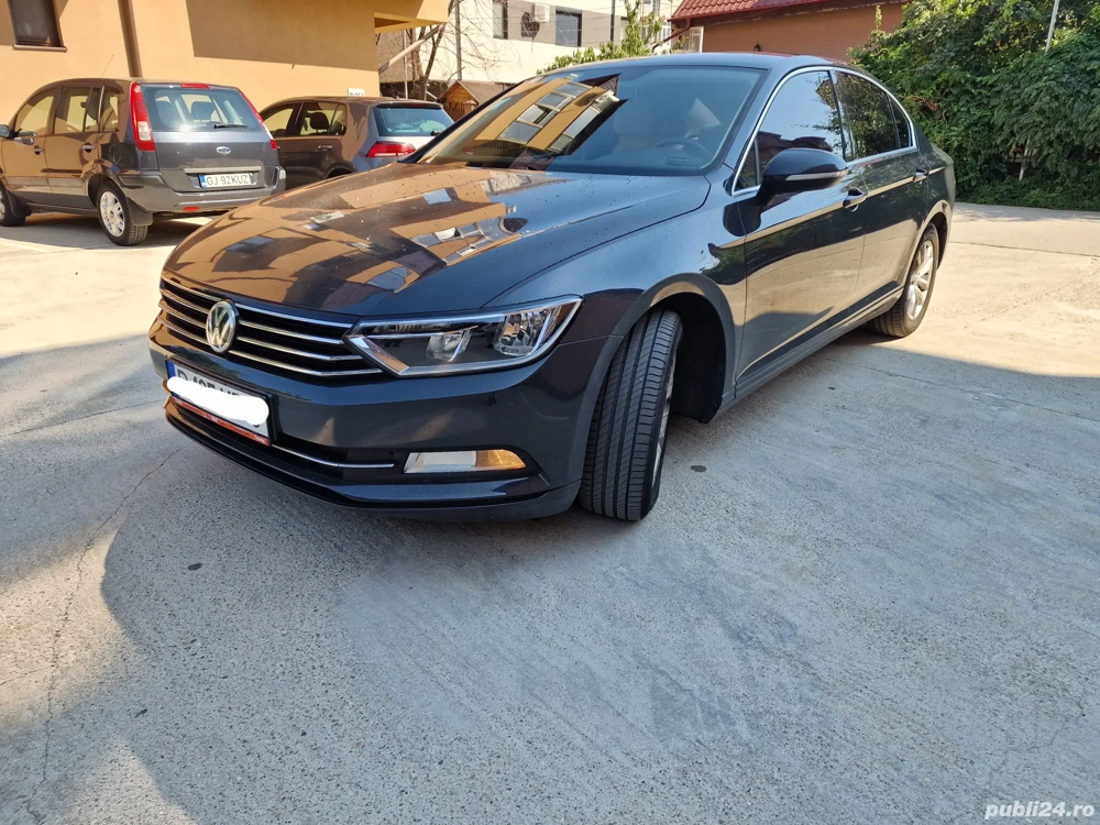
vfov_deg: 58.9
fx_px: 731
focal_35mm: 23
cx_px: 550
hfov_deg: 73.9
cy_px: 412
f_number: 1.8
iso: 50
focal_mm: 6.4
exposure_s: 1/270
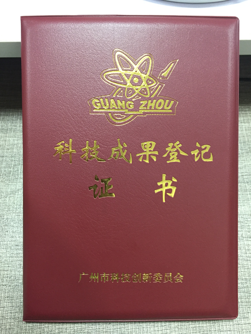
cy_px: 167
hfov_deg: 48.2
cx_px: 126
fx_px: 280
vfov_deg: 61.7
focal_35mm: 29
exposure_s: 1/17
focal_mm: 4.15
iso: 250
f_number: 2.2
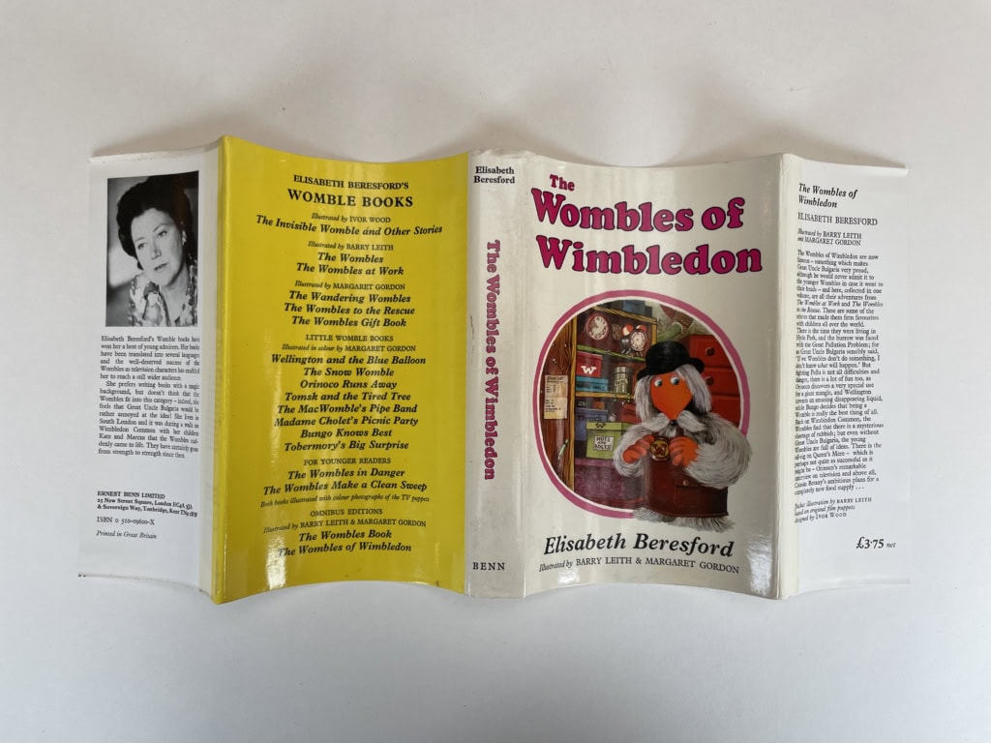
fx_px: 744
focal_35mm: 26
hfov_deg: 67.3
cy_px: 372
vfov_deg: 53.1
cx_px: 496
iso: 32
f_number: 1.6
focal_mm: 4.2
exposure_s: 1/216
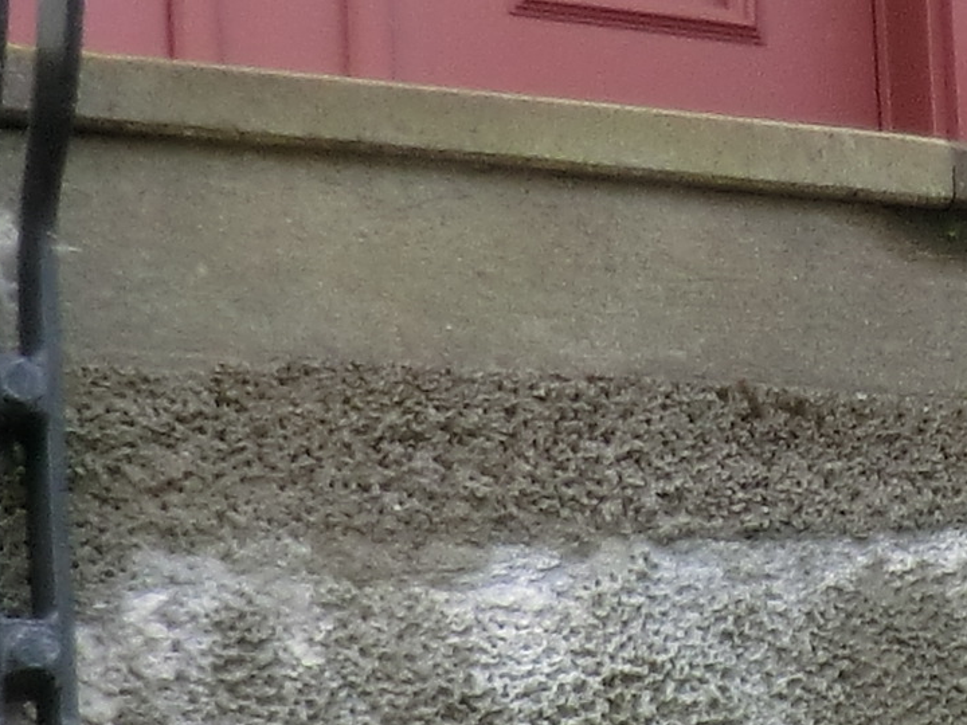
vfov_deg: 10.1
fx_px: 4023
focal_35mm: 144
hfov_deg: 13.1
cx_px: 1379
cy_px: 951
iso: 80
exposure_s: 1/160
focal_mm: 4.3
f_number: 3.2
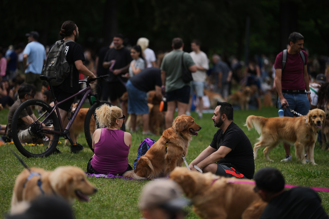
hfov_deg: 15.2
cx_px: 164
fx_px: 1234
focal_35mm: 135
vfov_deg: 10.2
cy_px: 110
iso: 100
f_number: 2
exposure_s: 1/8000
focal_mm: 135
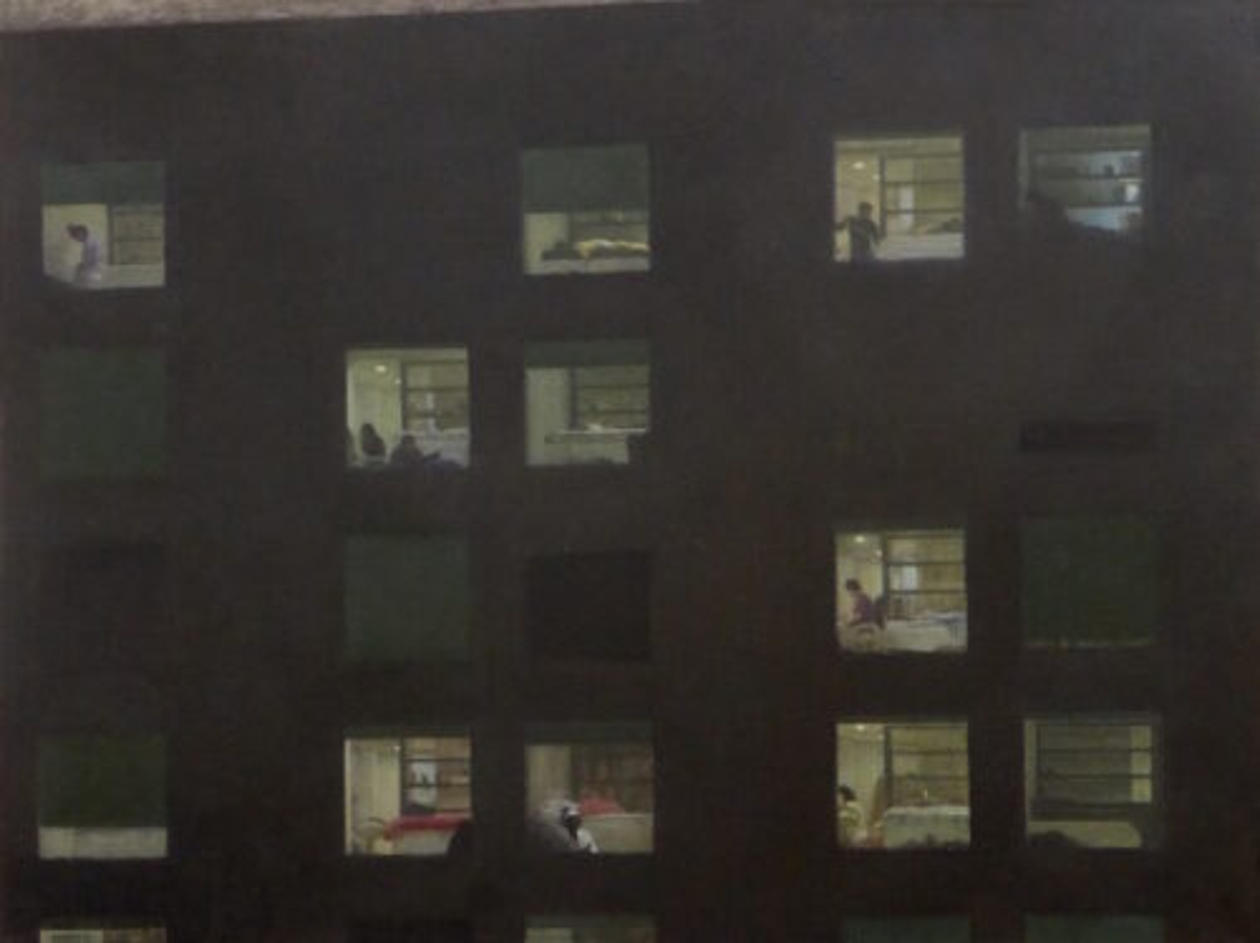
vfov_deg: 14.2
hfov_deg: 18.9
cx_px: 630
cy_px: 472
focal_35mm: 104
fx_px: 3782
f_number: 5.3
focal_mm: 17.1
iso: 1250
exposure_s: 1/4
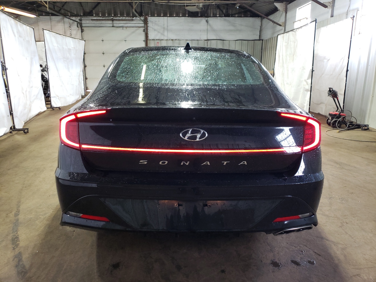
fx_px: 282
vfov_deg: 53.1
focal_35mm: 26
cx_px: 188
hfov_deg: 67.3
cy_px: 141
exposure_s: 1/60.2
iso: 152
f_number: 1.5
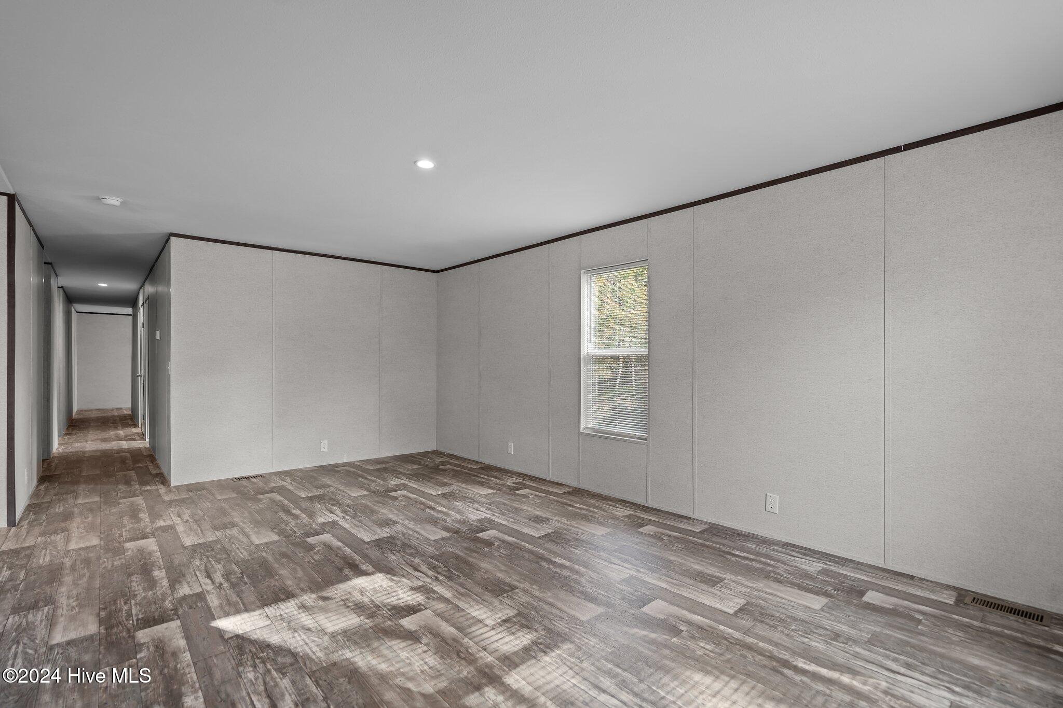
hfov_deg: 96.7
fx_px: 472
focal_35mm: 16
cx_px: 532
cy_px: 354
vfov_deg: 73.7
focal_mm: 16
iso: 320
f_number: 4
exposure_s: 1/8
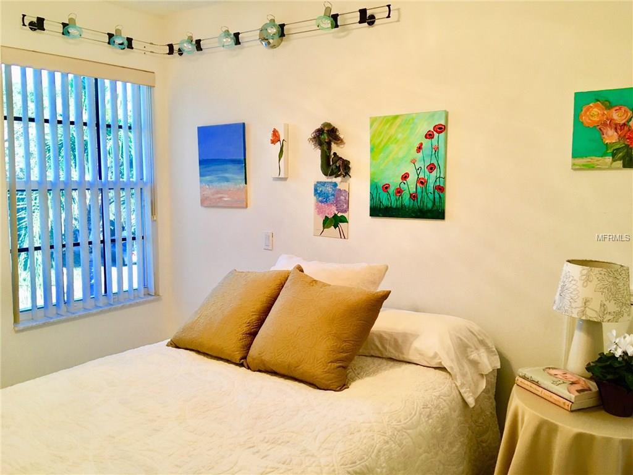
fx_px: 530
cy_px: 238
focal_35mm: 29
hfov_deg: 61.7
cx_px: 316
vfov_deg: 48.2
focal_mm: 4.15
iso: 100
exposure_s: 1/30
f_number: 2.2
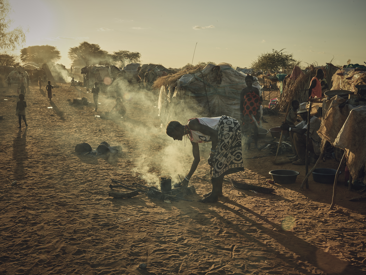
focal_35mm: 39
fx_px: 412
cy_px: 138
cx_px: 183
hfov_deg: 47.9
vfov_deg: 36.8
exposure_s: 1/180
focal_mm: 50
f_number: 19
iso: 200
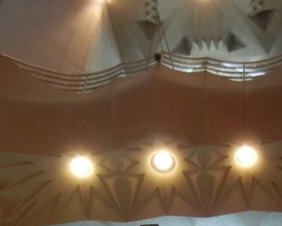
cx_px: 192
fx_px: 768
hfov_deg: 20.7
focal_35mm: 92
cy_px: 330
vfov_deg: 15.5
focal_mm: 5.4
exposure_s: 1/30
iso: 352
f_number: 3.5
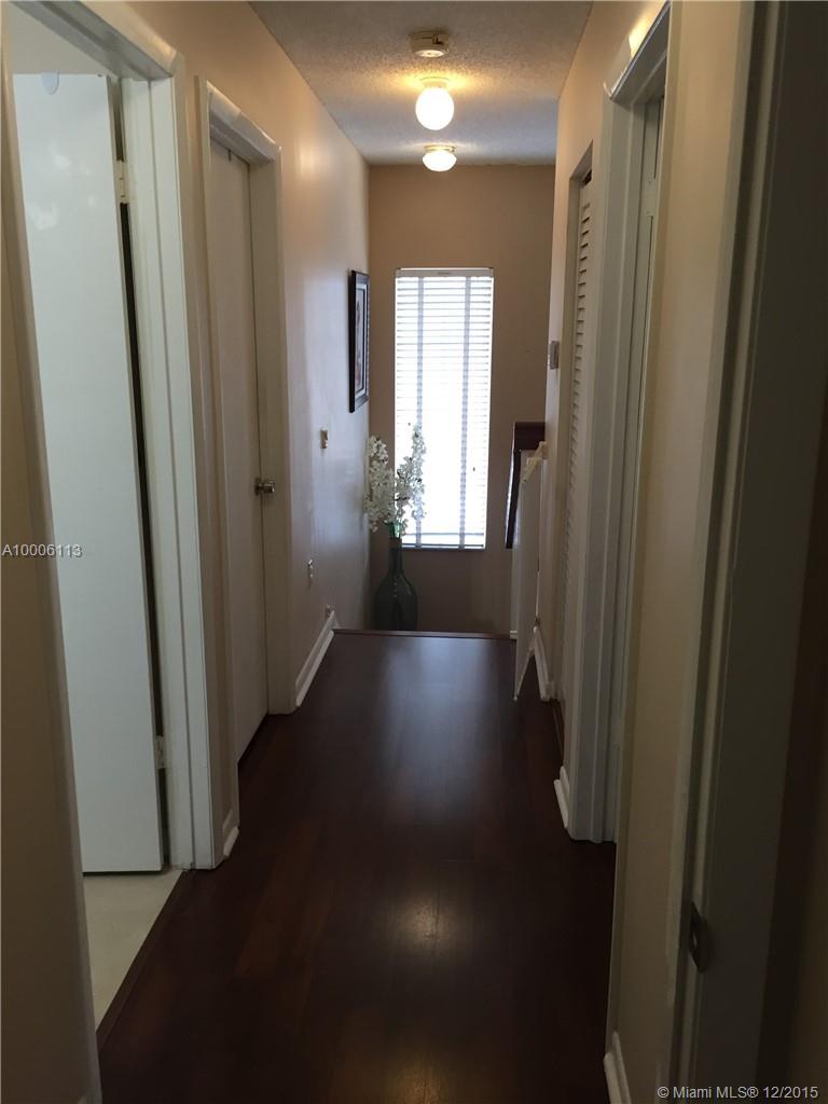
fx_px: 925
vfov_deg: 61.7
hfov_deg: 48.2
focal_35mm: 29
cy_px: 552
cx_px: 414
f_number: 2.2
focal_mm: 4.15
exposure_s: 1/30
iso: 80
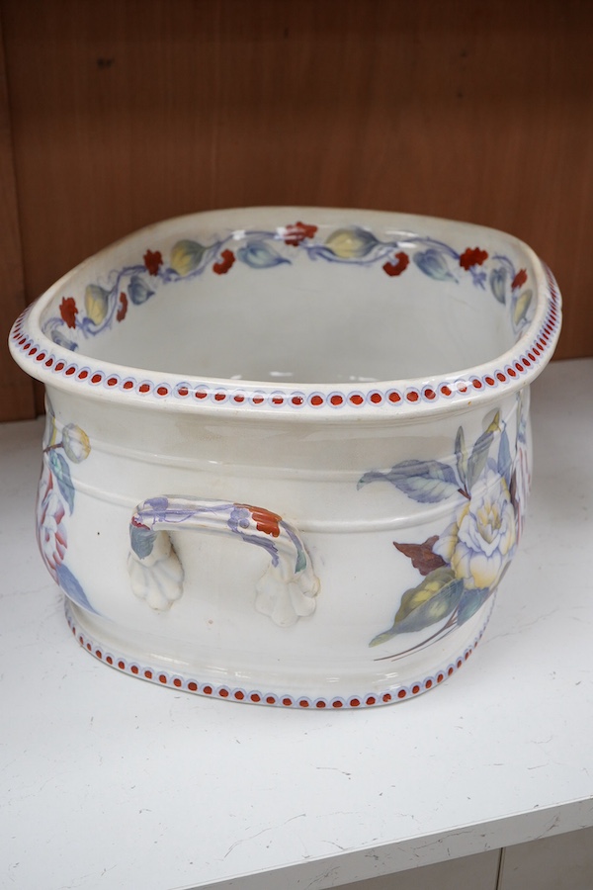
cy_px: 445
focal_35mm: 45
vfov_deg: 43.6
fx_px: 1112
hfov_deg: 29.9
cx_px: 296
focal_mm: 30
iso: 1250
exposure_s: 1/125
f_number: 9
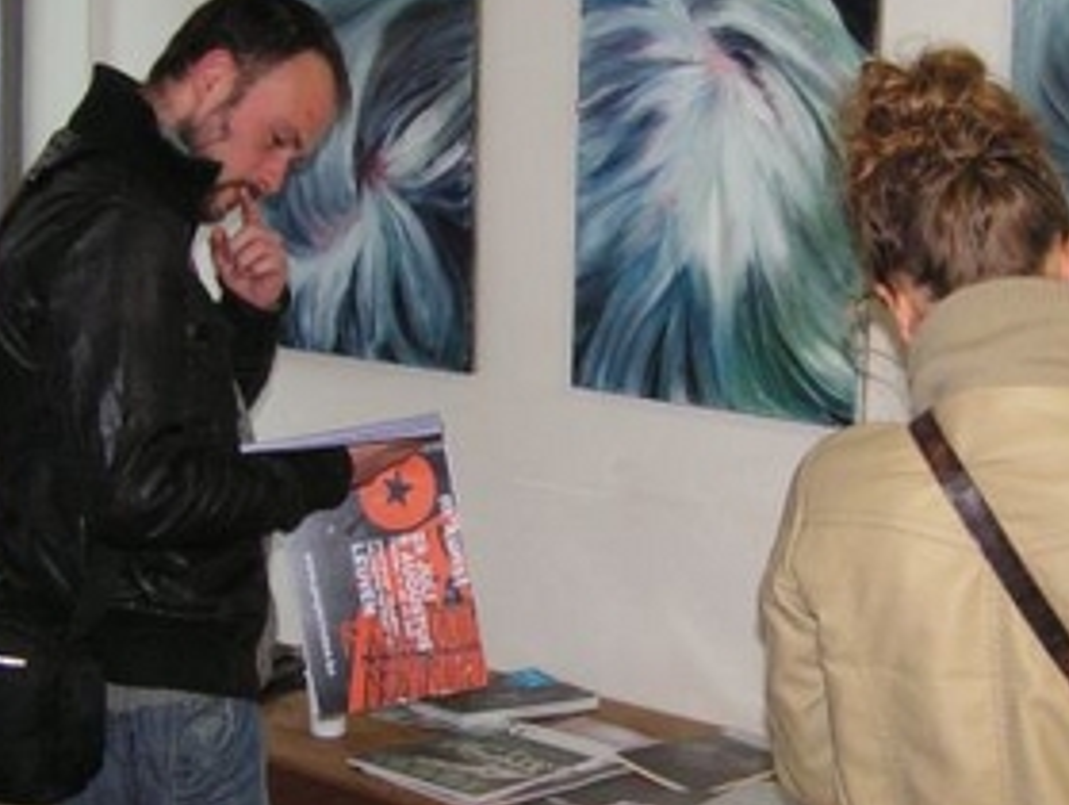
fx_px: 2103
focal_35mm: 68
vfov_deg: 21.6
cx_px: 732
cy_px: 332
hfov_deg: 28.3
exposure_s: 1/40
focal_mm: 6.3
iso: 200
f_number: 2.8
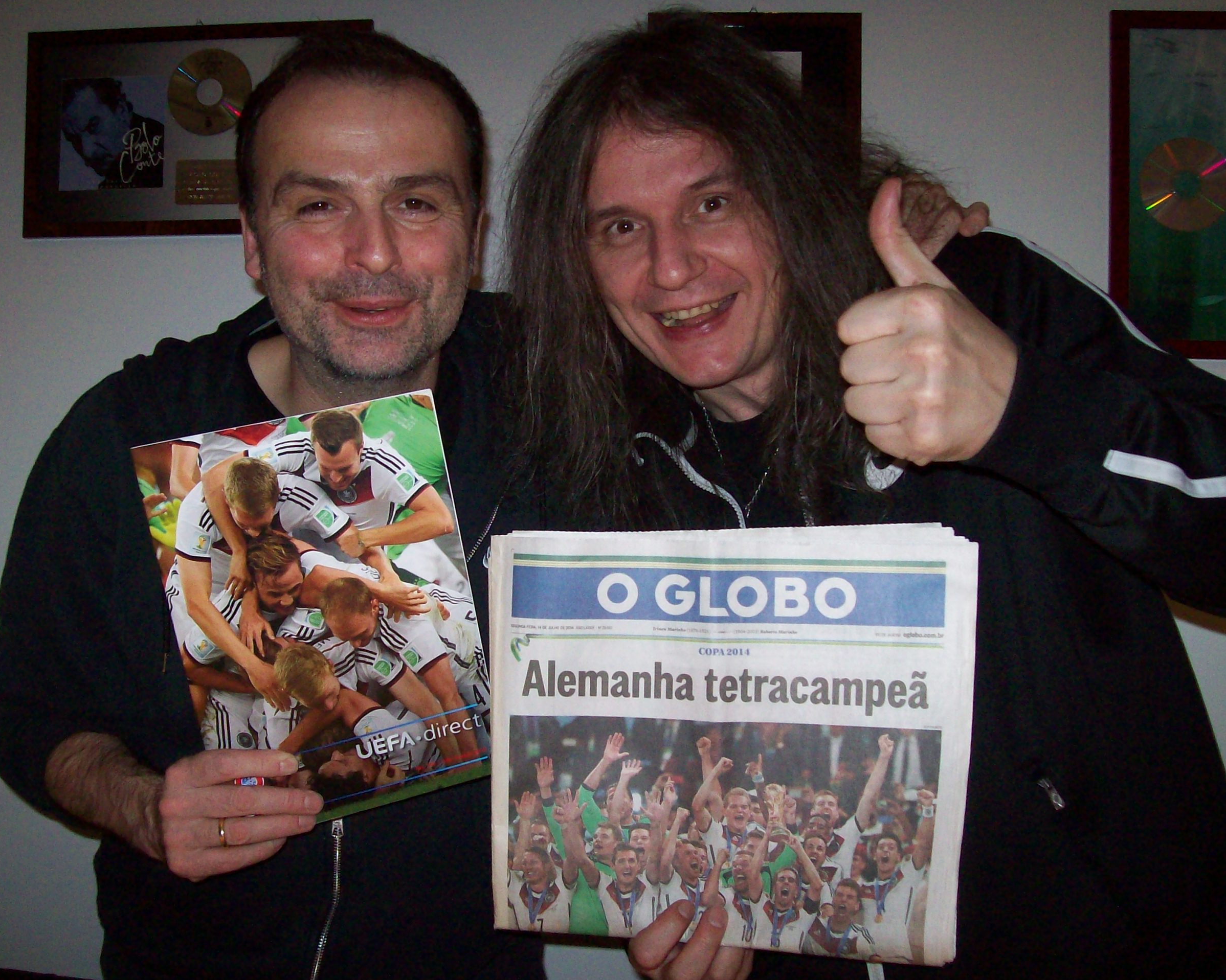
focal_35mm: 38
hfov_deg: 47.9
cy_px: 493
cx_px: 595
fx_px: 1379
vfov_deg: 39.2
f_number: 2.7
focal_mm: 6
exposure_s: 1/64
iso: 200
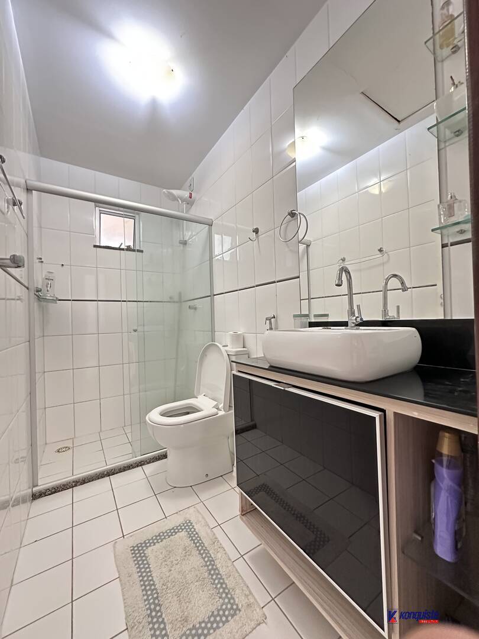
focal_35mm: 14
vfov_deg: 102.1
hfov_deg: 85.7
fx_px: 258
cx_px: 240
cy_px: 320
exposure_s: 1/40
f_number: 2.2
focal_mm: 2.22
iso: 1250
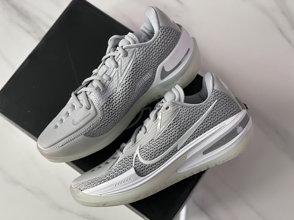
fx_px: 544
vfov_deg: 22.9
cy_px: 110
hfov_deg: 30.3
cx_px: 147
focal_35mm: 64
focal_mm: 7.5
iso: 125
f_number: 2.2
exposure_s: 1/121
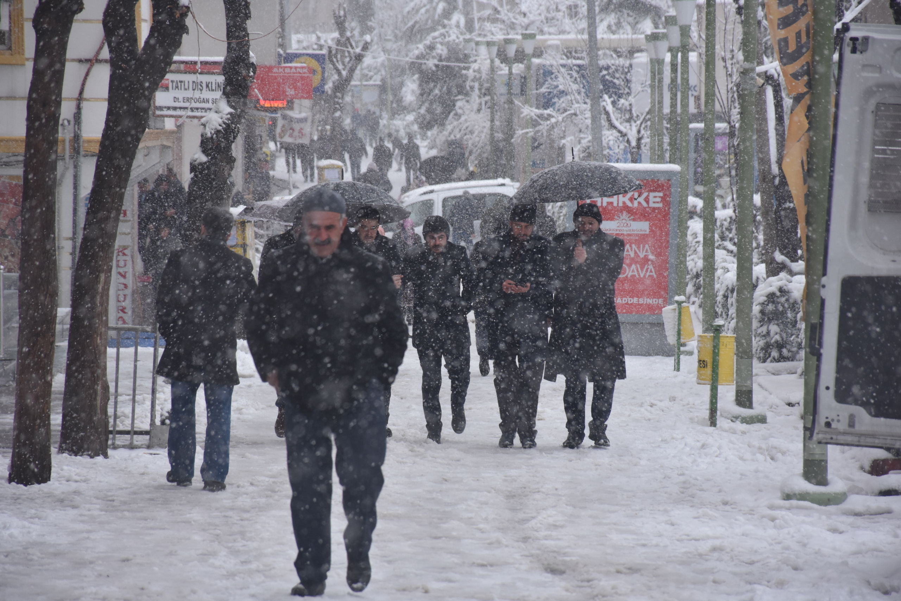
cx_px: 450
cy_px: 300
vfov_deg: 6.5
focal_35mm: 210
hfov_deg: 9.8
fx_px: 5256
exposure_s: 1/800
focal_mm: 140
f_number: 7.1
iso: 800
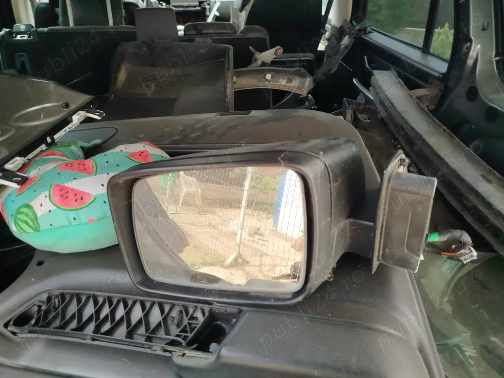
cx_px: 252
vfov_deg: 56.8
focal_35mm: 24
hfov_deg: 71.6
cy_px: 189
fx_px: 349
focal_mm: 5.31
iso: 50
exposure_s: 1/212
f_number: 1.7
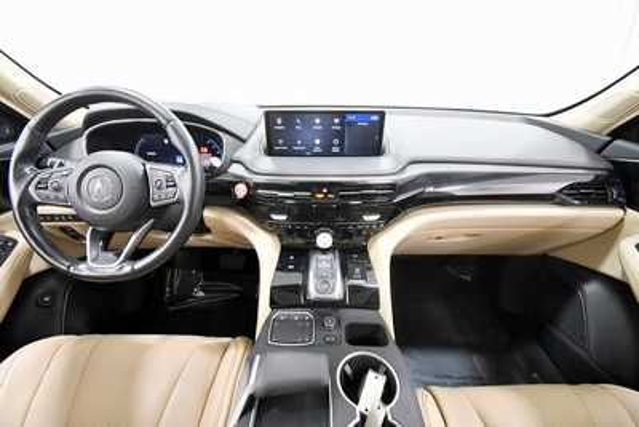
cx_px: 320
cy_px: 214
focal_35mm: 15
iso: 3200
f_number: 4.5
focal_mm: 10
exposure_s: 1/80
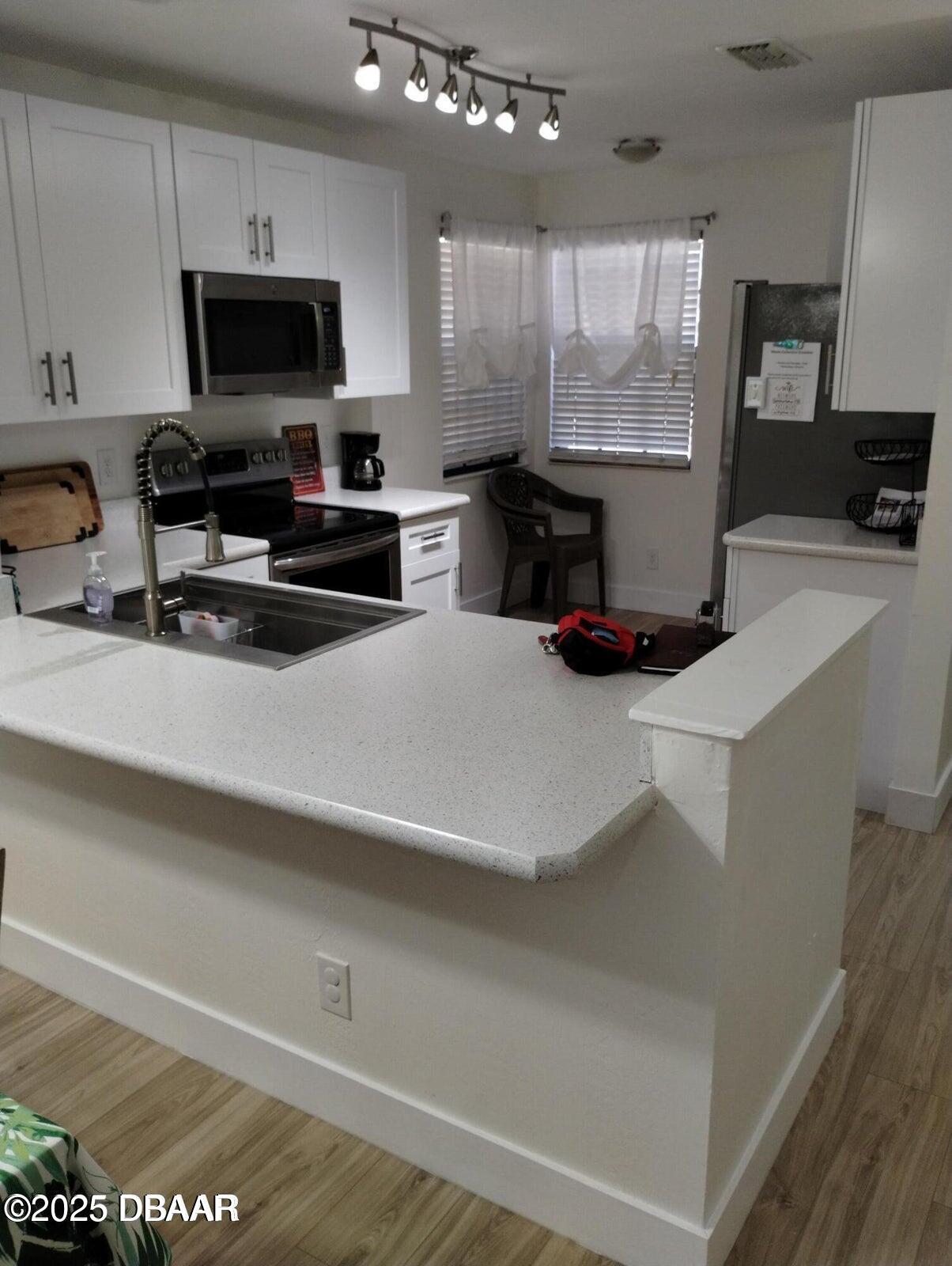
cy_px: 633
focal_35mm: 28
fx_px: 1025
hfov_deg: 49.8
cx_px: 476
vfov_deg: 63.4
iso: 400
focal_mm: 4.27
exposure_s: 1/60
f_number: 1.8
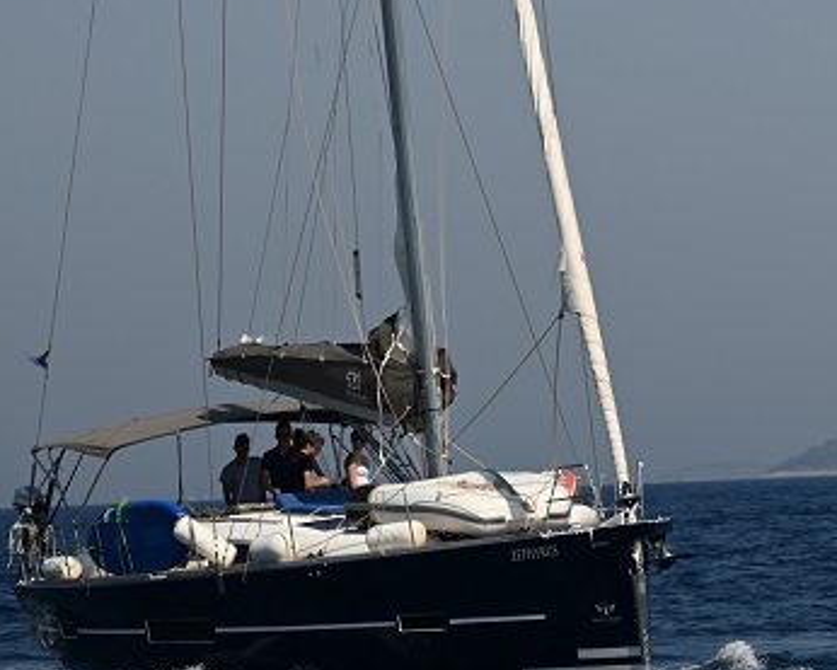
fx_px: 8400
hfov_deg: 5.7
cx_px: 492
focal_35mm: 339
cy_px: -397
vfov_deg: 4.5
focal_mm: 125
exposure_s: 1/1600
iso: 100
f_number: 4.8
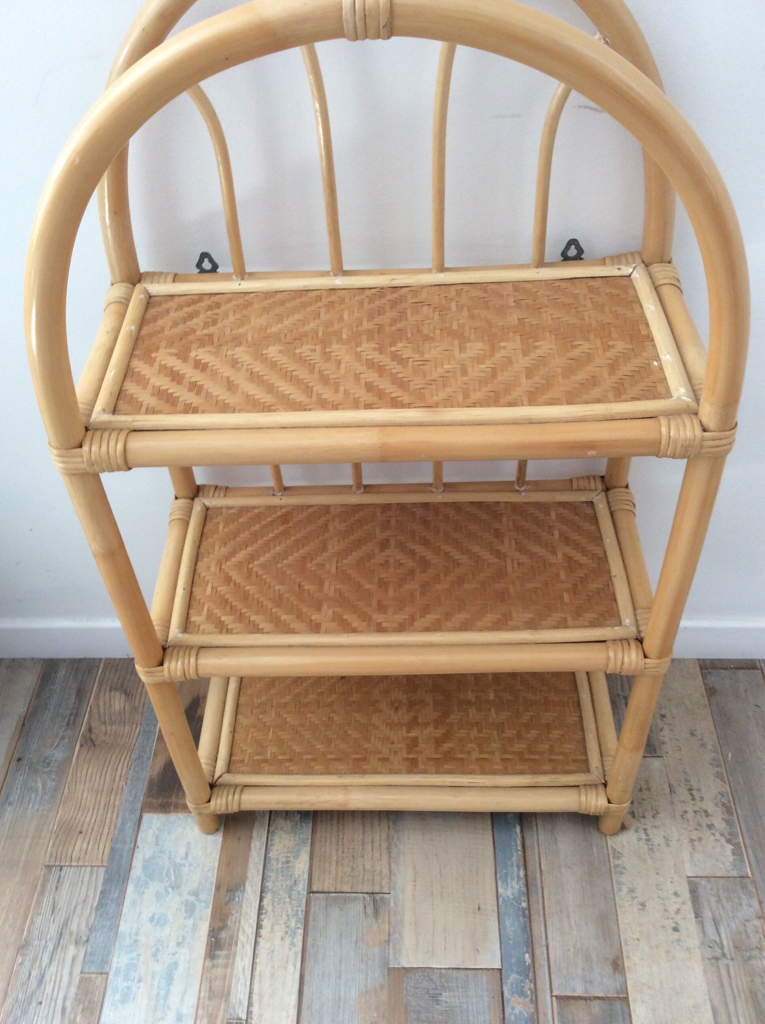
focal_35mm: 32
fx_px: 945
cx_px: 382
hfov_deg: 44.1
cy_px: 512
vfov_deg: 56.9
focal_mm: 3.3
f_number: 2.4
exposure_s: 1/25
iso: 50
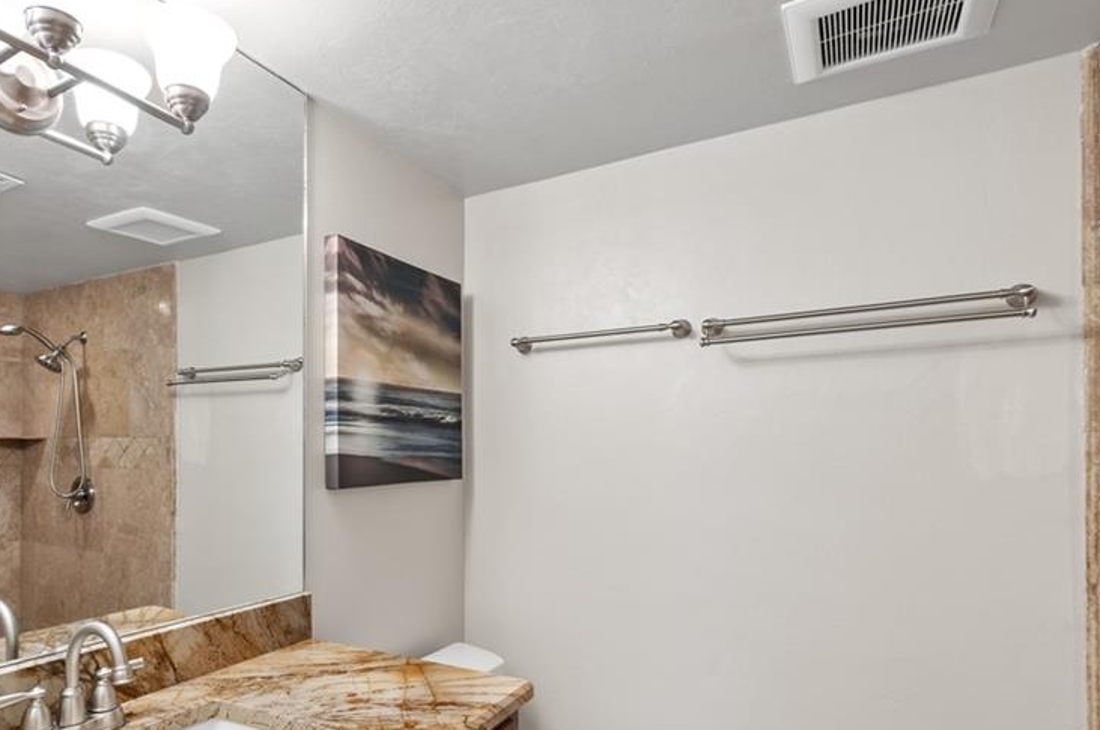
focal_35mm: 21
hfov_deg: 79.5
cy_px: 440
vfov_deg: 58.8
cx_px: 400
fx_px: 641
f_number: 10
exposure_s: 1
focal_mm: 10
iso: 200
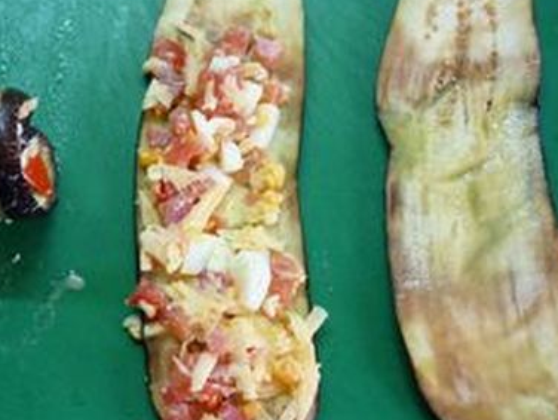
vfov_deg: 25.7
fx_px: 920
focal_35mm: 57
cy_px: 227
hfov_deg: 33.5
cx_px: 197
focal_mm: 5.5
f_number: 2.8
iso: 250
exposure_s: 1/30
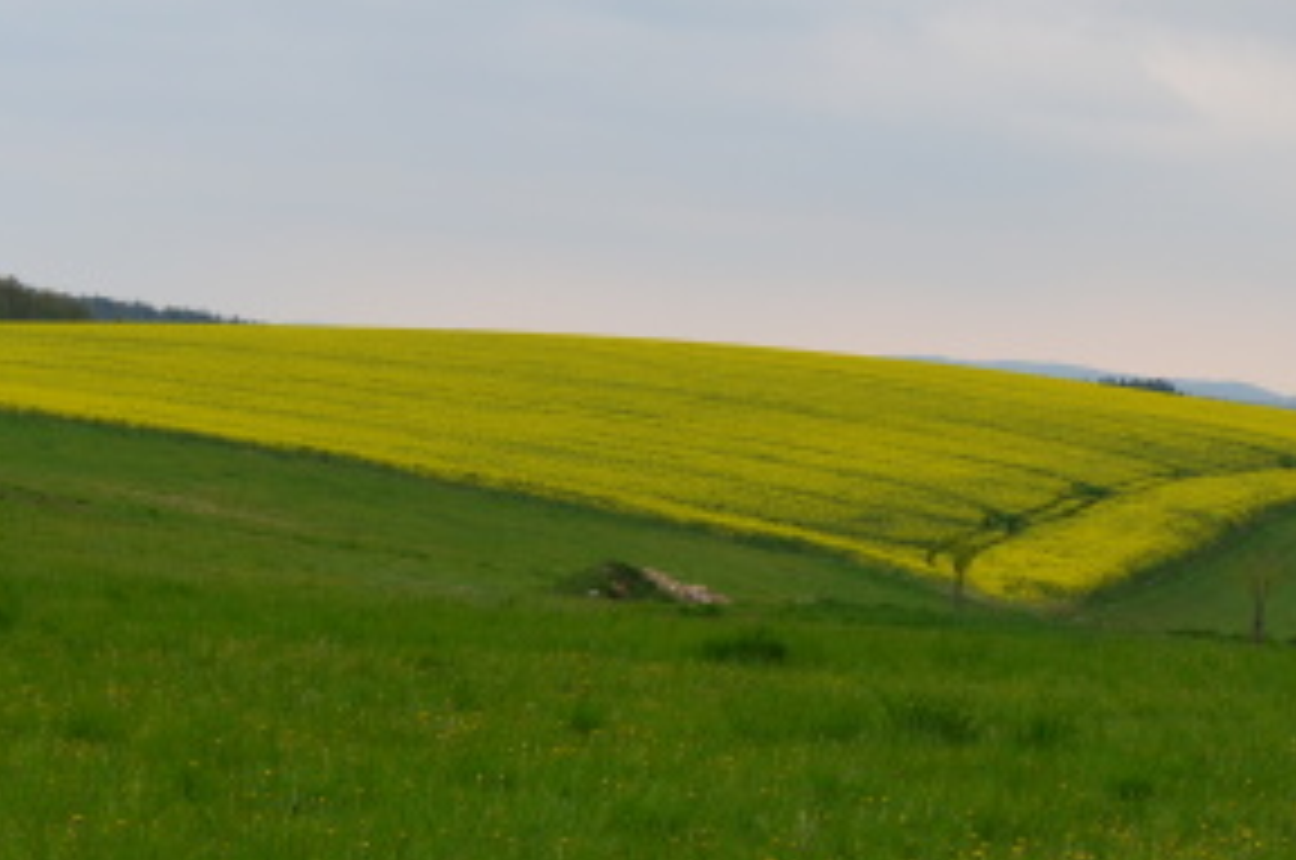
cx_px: 1174
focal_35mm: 125
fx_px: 4492
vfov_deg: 10.9
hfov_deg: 16.2
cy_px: 543
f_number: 10
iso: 400
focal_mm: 40
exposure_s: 1/200
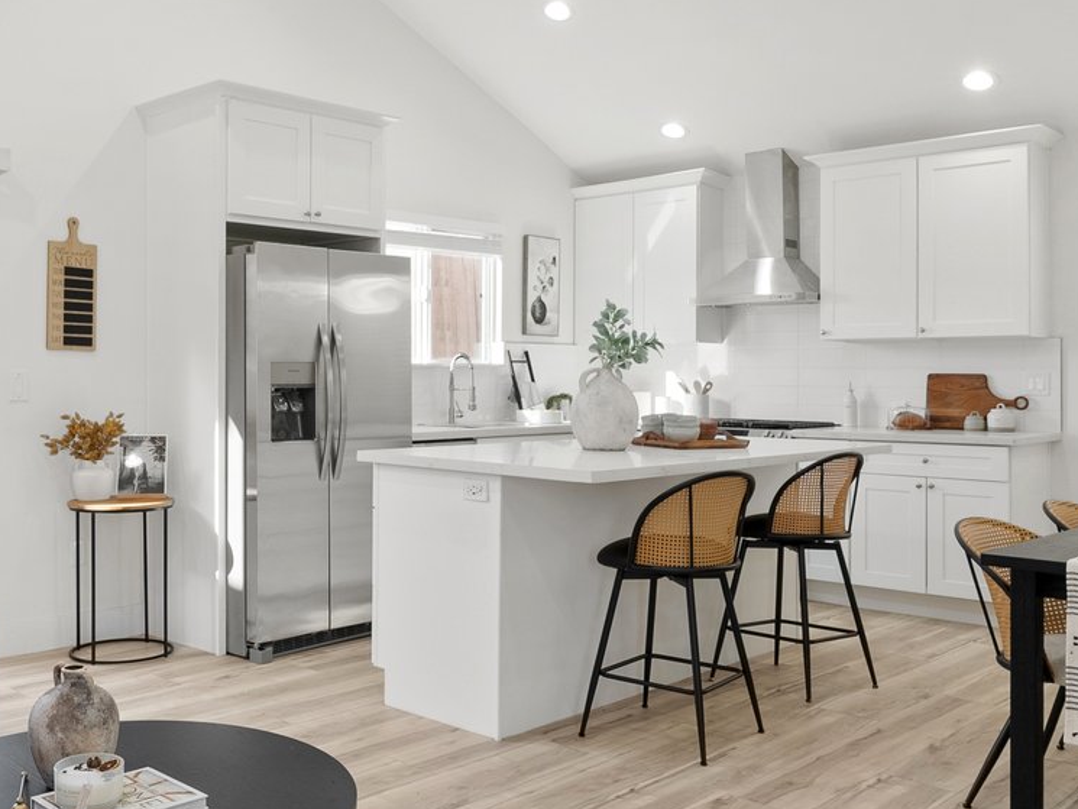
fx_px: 1152
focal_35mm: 37
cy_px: 378
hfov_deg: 49.5
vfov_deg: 38.7
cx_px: 381
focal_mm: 14
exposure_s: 1/15
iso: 640
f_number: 8
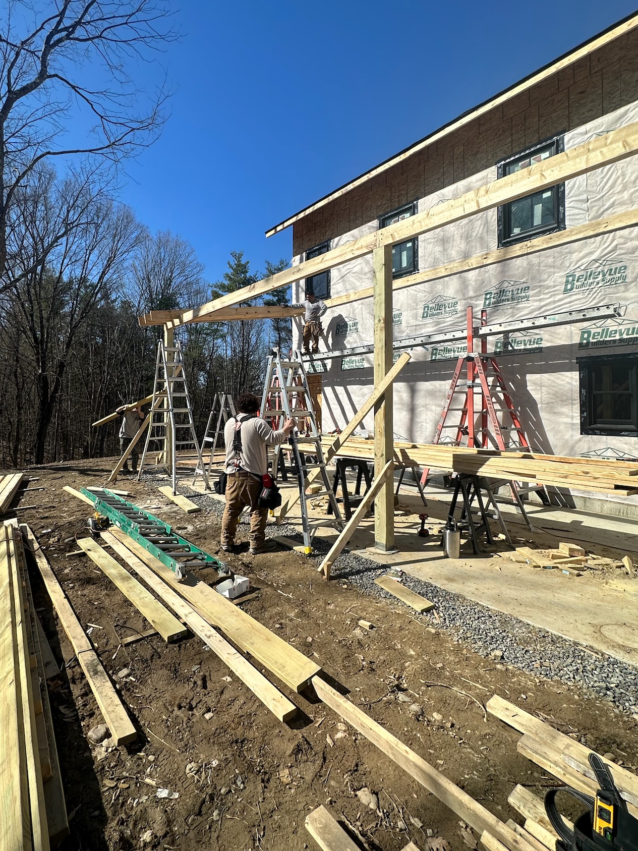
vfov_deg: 90.9
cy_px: 396
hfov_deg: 74.4
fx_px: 418
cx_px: 276
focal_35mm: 17
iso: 50
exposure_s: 1/2882
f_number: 2.2
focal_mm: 2.22
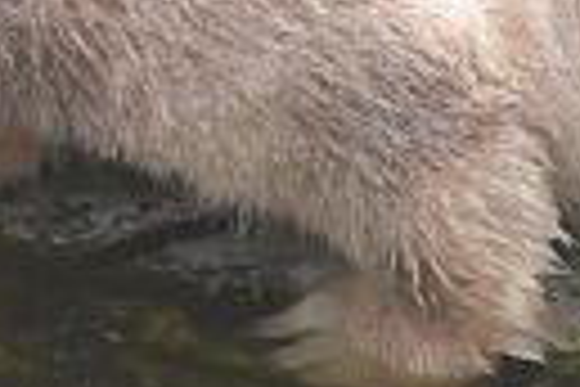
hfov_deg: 2.7
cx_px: -499
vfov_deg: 1.8
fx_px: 12098
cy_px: -40
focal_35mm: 751
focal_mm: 70
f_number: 5.6
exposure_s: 1/500
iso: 400
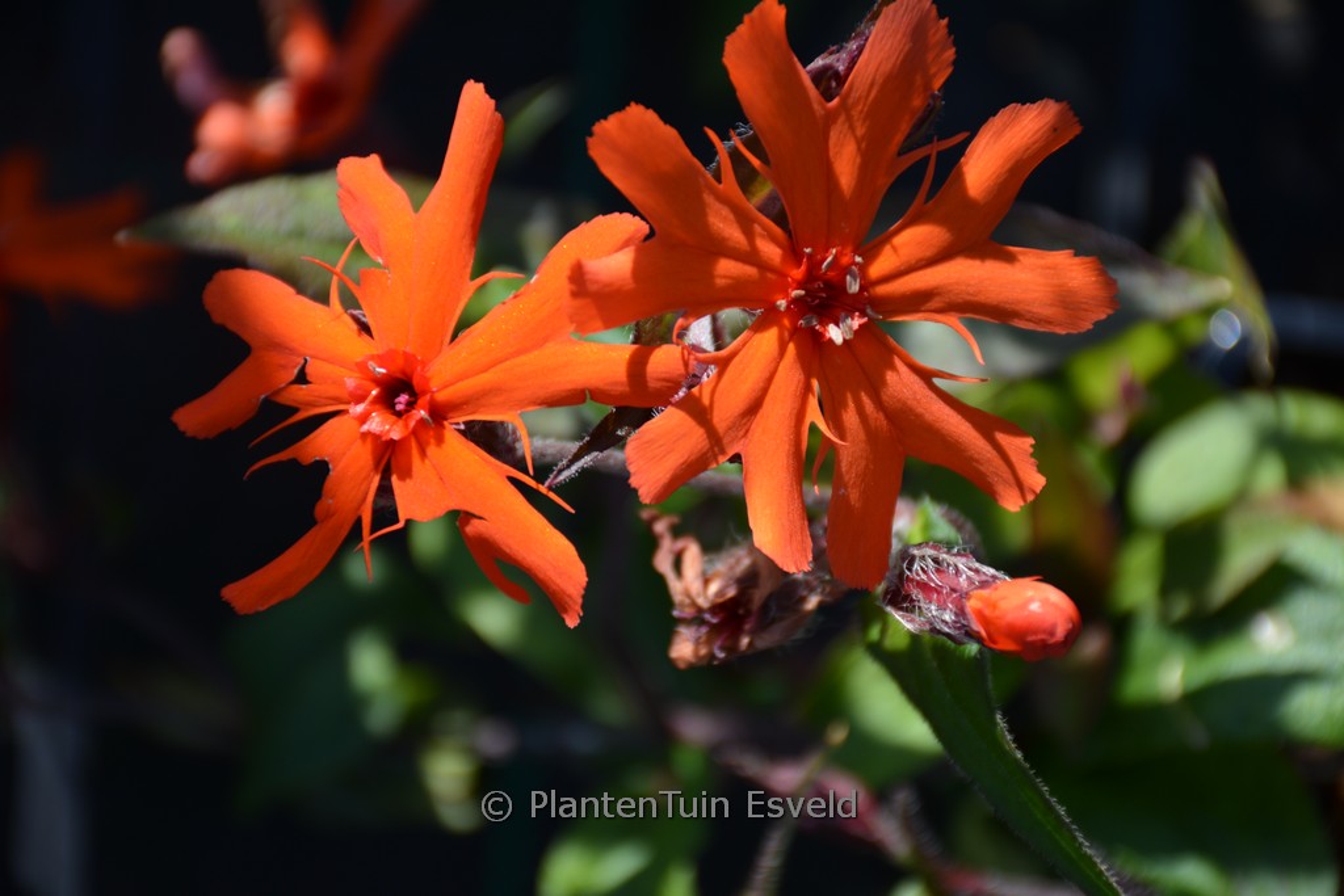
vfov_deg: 8.2
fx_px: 6272
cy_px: 448
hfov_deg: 12.2
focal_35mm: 168
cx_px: 672
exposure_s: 1/500
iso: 200
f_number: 5.6
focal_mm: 112
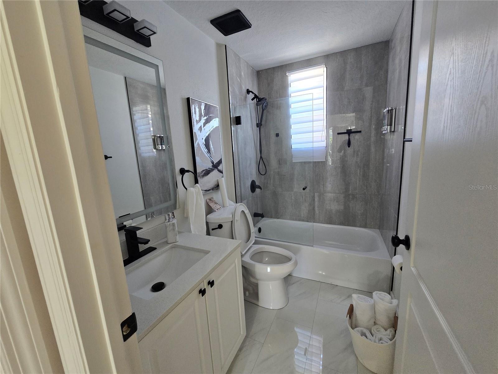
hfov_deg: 106.2
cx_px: 249
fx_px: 187
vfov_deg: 89.9
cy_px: 187
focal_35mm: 13
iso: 400
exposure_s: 1/60
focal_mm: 2.2
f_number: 2.2
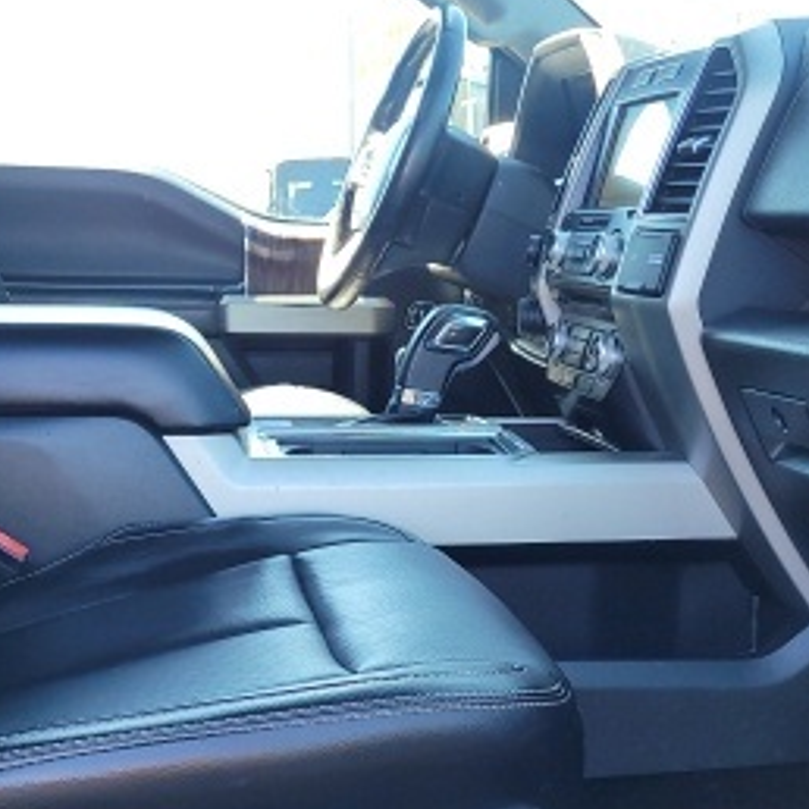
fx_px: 1507
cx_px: 408
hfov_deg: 30.0
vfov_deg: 29.8
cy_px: 561
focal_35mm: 57
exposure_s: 1/100
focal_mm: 5.4
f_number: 1.8
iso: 57
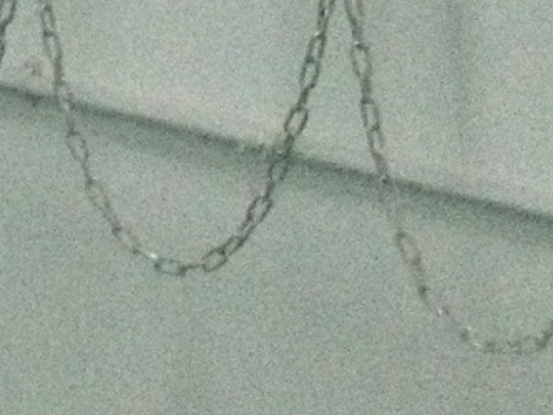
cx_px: -774
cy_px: -523
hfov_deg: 8.9
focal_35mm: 202
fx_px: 3228
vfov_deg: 7.0
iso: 400
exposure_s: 1/20
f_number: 2.4
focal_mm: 4.28
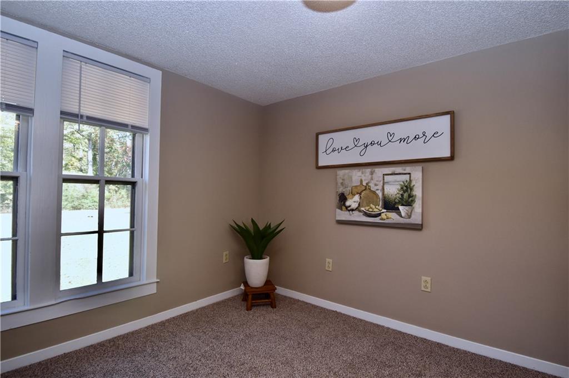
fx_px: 261
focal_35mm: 16
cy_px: 189
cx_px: 284
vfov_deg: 72.0
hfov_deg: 95.0
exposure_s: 1/125
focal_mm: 11
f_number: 5.6
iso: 360
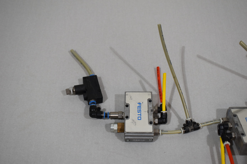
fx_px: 319
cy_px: 82
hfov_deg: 42.3
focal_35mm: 46
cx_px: 124
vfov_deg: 28.9
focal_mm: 31
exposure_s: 1/125
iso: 400
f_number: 5.6
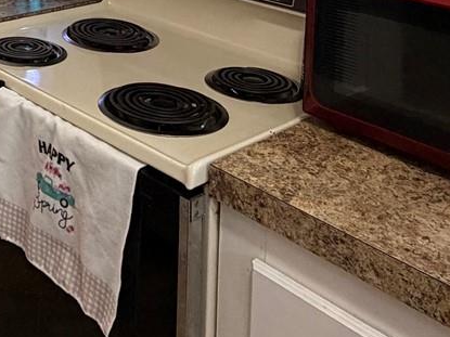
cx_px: 8
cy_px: -168
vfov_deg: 22.3
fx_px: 702
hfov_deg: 32.8
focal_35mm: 54
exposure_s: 1/60
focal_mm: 2.22
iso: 320
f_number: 2.2
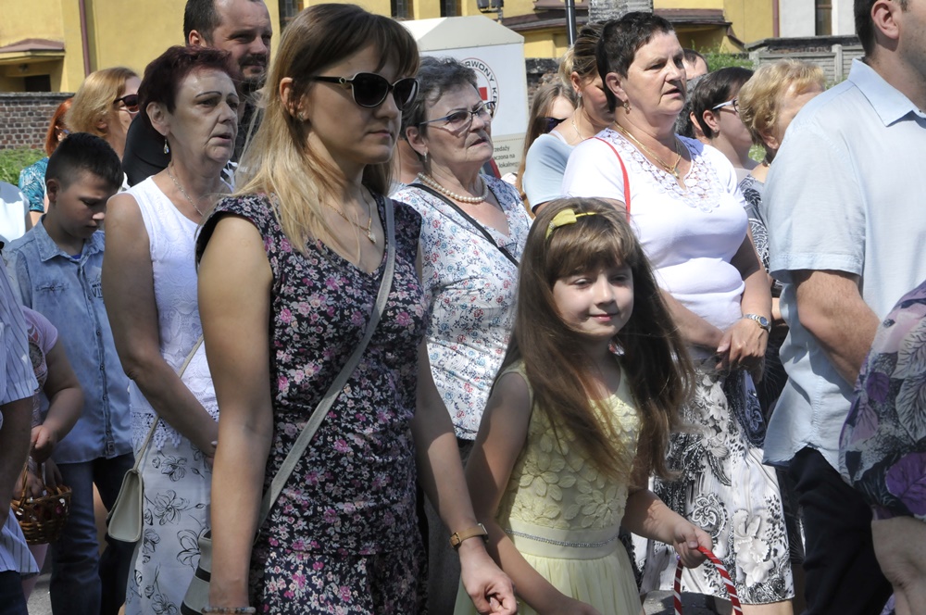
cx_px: 463
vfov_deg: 14.7
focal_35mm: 93
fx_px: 2389
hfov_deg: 21.9
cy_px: 308
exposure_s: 1/640
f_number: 13
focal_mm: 62
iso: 800
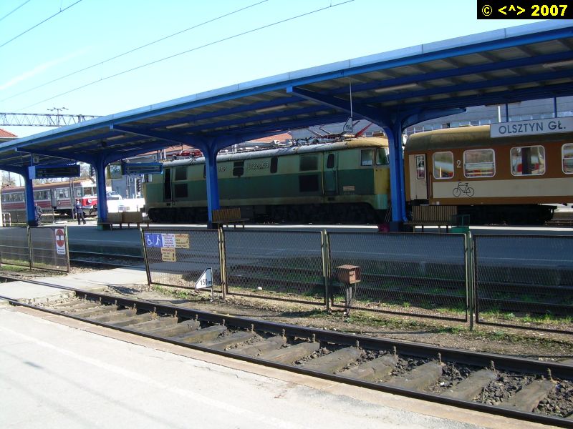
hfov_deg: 49.0
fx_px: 629
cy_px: 214
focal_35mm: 38
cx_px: 286
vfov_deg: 37.7
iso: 50
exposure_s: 1/136
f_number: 4.6
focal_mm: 6.3
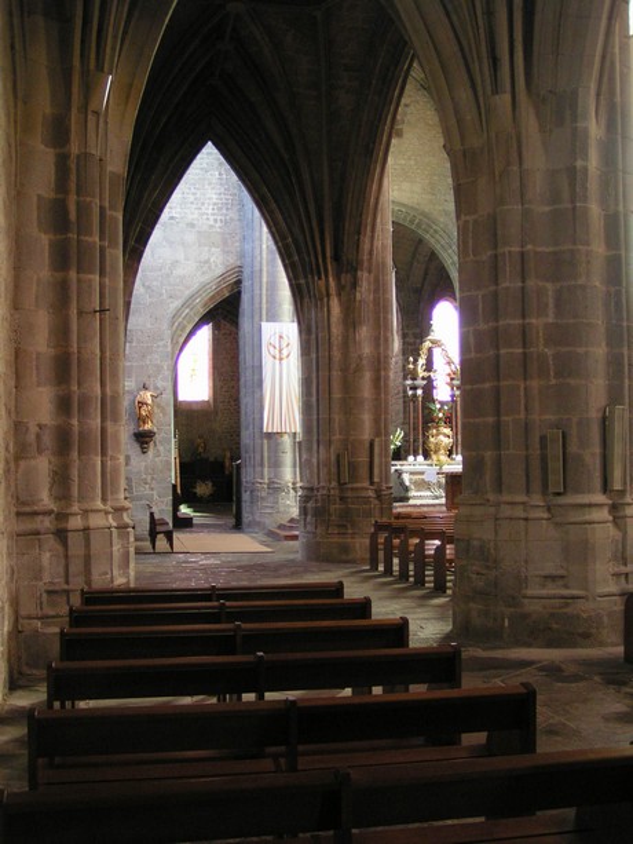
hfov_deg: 36.8
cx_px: 316
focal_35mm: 39
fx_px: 951
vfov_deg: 47.9
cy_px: 422
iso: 200
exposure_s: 1/1.6
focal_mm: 6
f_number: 2.8
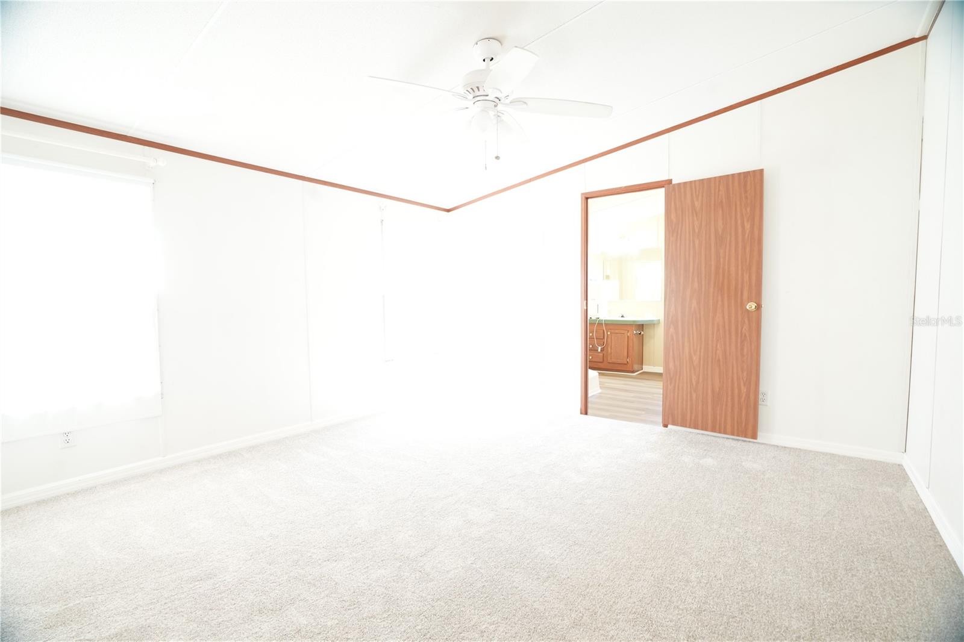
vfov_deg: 73.7
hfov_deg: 96.7
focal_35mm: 16
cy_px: 321
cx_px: 482
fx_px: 428
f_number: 6.3
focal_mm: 16
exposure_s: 1/2
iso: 400
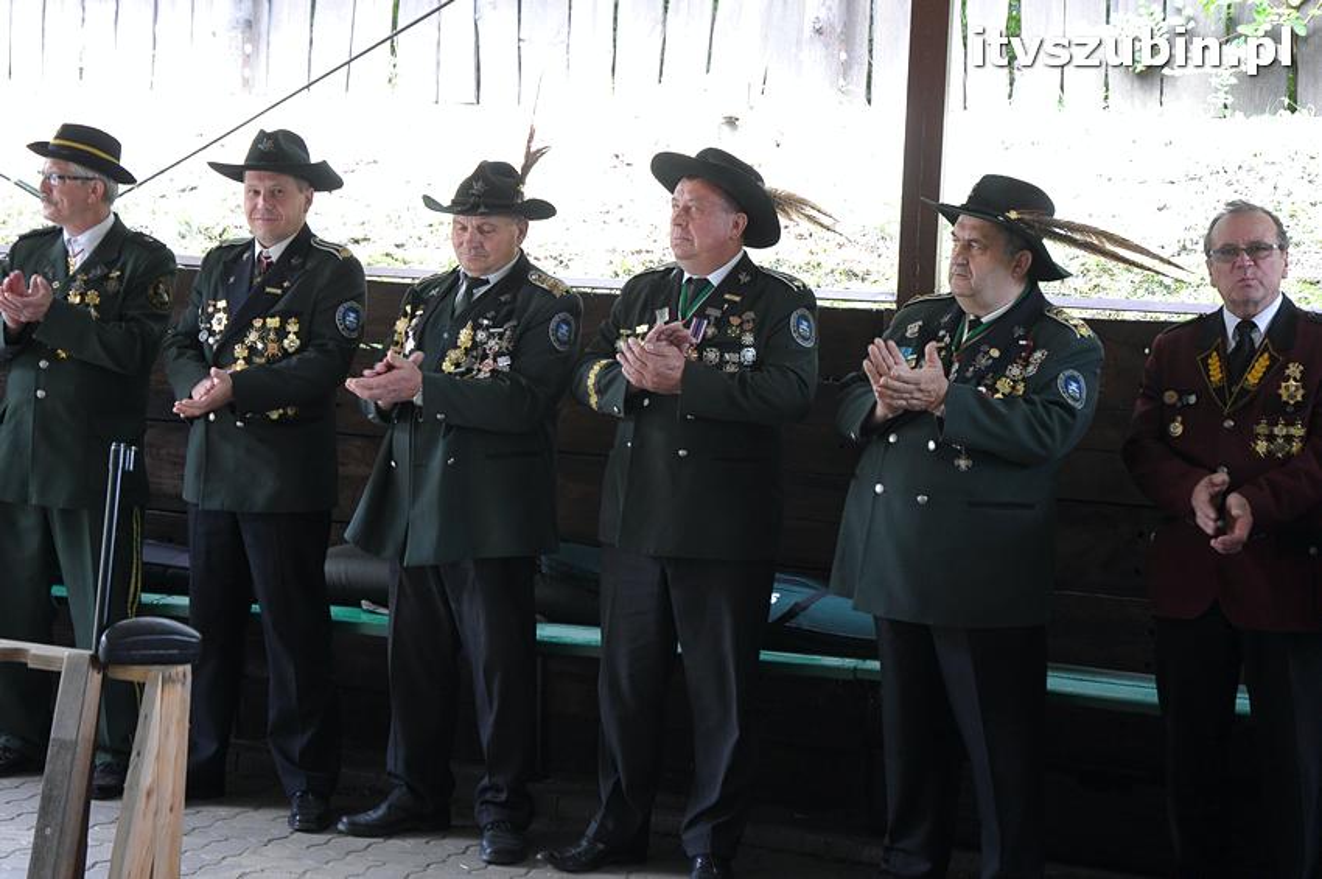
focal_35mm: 66
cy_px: 440
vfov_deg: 20.6
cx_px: 661
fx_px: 2421
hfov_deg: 30.5
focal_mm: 44
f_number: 4.2
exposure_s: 1/60
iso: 800
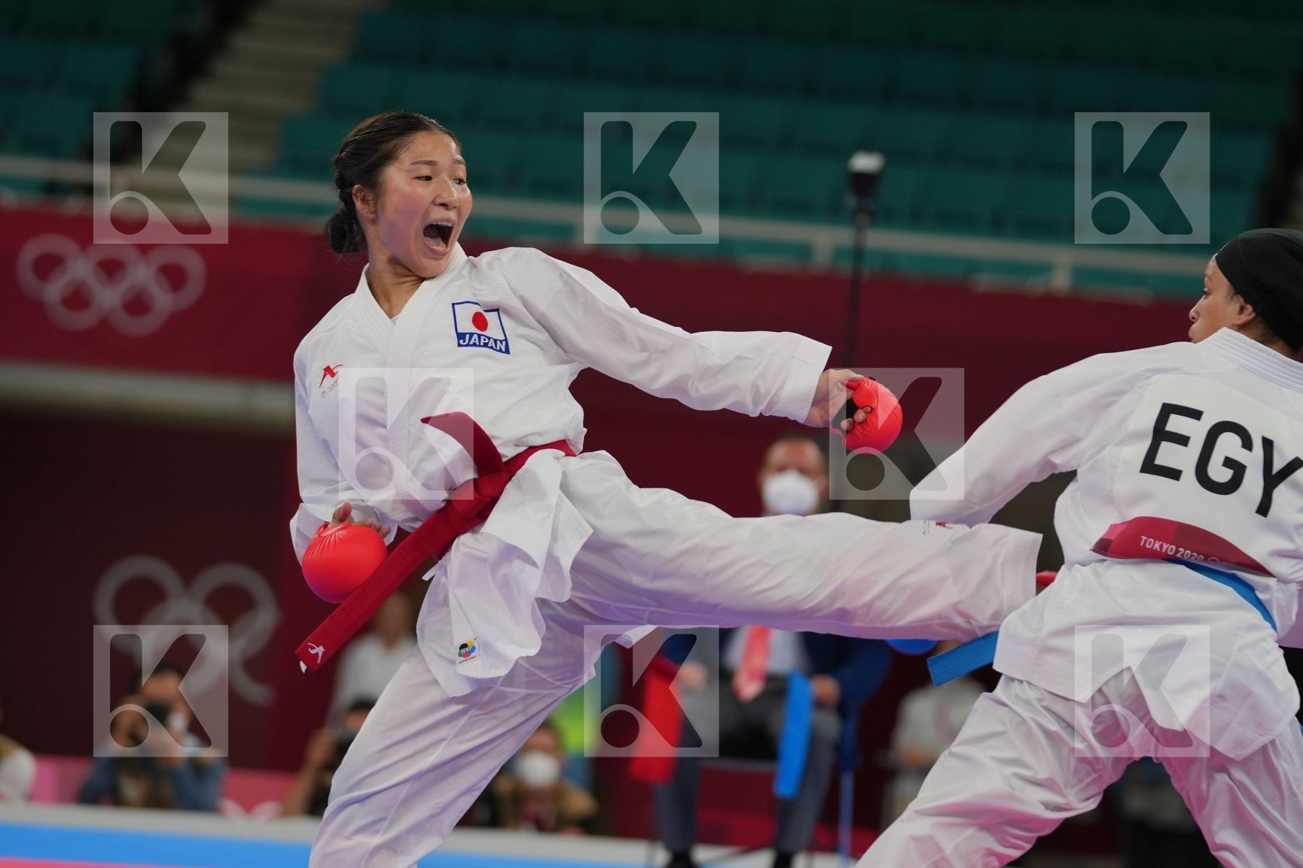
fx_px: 7275
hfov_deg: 10.2
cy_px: 434
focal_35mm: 201
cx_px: 652
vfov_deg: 6.8
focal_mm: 134
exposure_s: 1/1000
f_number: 2.8
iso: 400
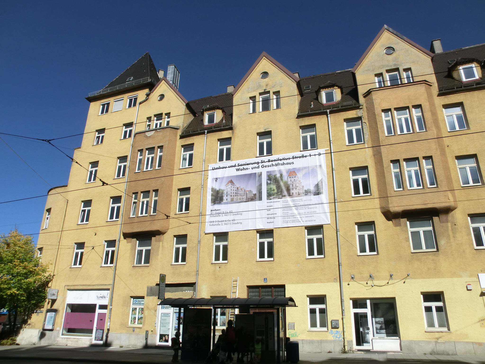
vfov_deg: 56.8
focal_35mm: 24
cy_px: 182
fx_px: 336
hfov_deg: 71.6
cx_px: 242
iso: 80
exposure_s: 1/320
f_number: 7.9
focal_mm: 4.24
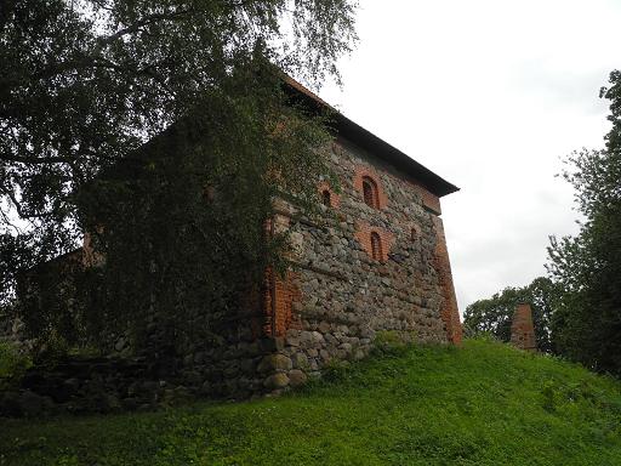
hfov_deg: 52.6
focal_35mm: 35
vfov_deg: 40.7
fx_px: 628
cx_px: 310
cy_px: 233
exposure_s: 1/800
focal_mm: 7.4
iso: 100
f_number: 3.5
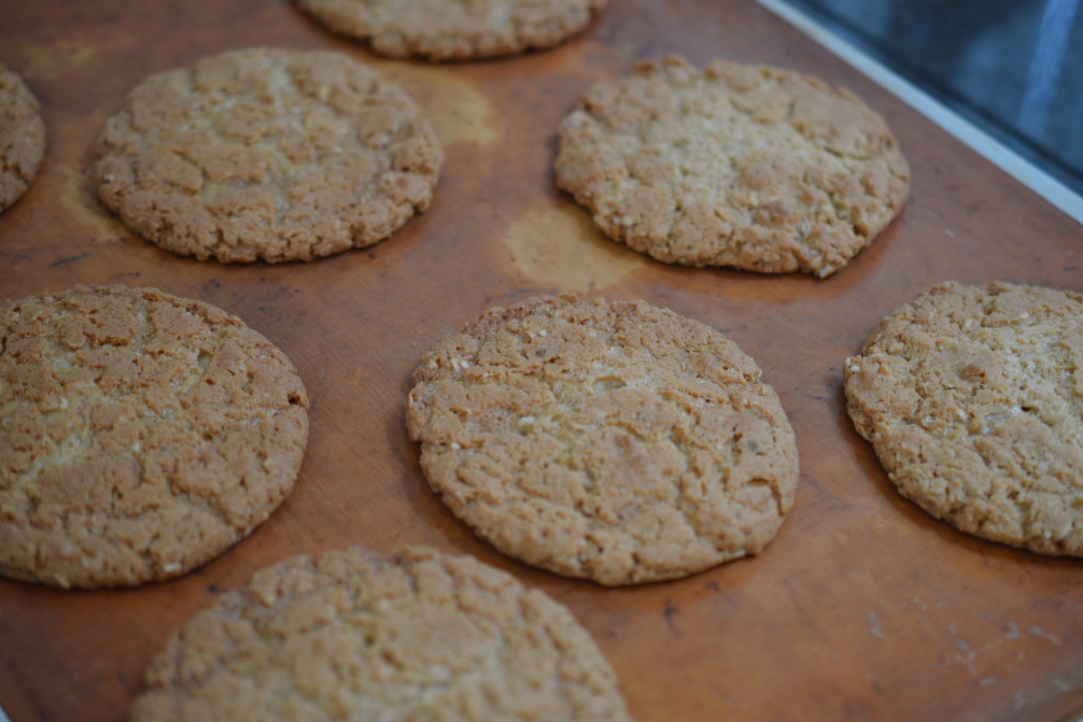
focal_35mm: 61
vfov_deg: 22.3
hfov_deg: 32.9
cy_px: 359
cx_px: 548
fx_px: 1835
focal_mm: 40
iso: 500
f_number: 3
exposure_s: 1/60
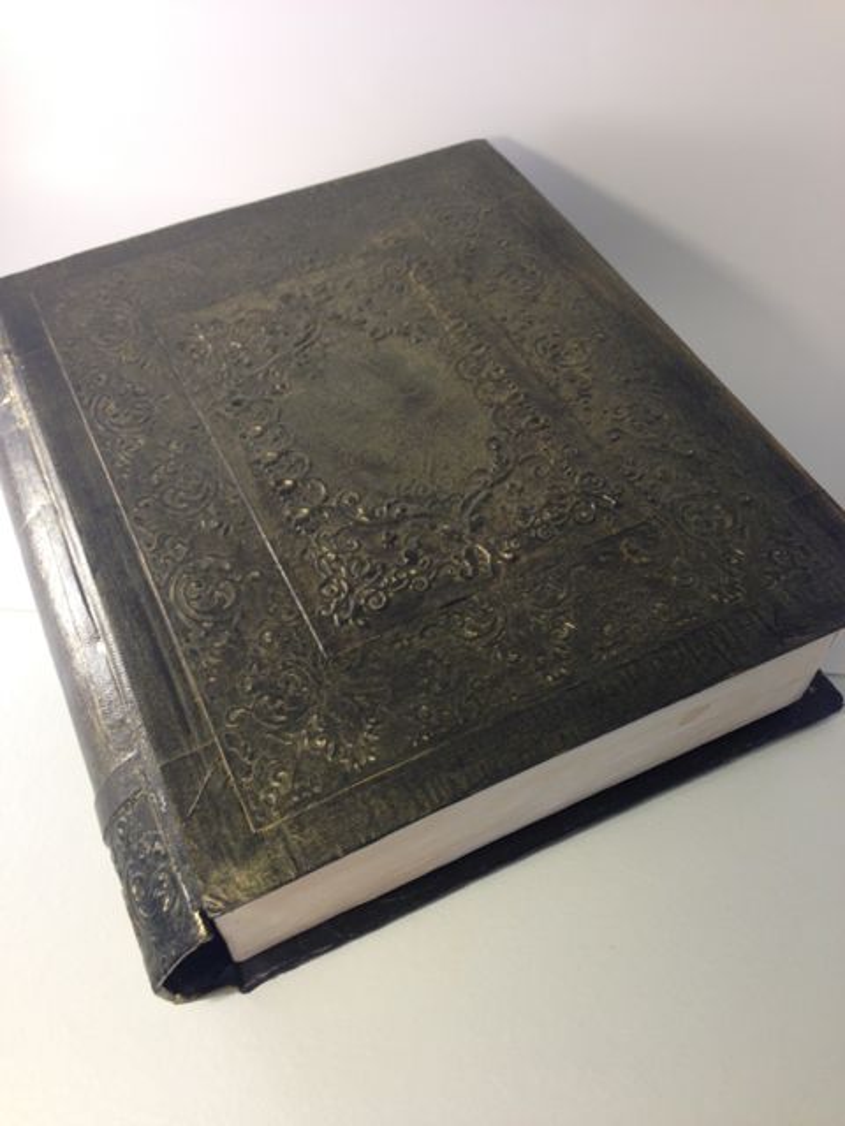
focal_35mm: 33
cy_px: 563
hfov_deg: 42.9
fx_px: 1074
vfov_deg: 55.4
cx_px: 422
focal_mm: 4.12
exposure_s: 1/30
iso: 50
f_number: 2.4
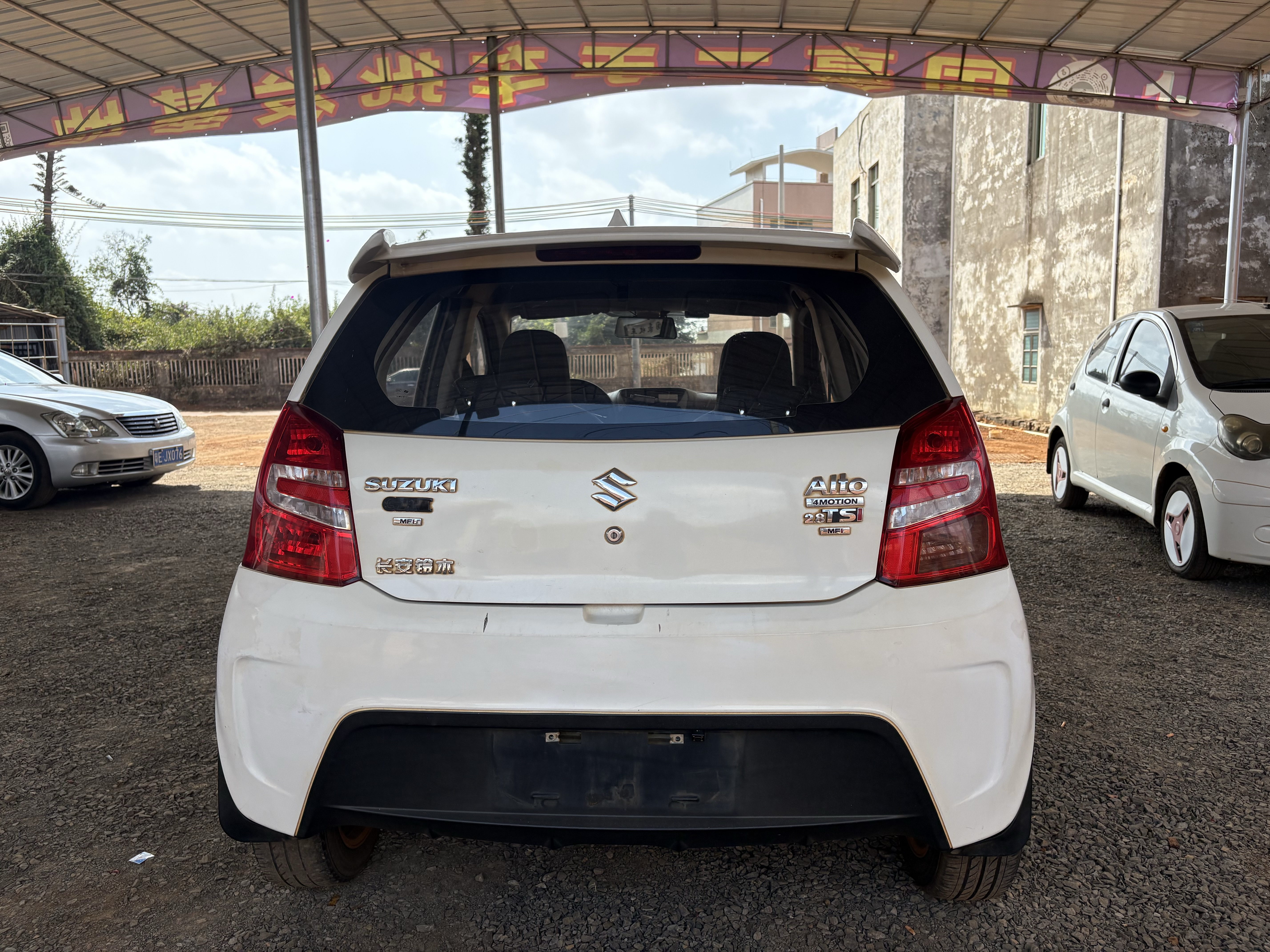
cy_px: 476
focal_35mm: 26
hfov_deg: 67.3
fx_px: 954
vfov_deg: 53.1
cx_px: 635
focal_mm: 5.96
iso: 64
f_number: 1.6
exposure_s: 1/2208
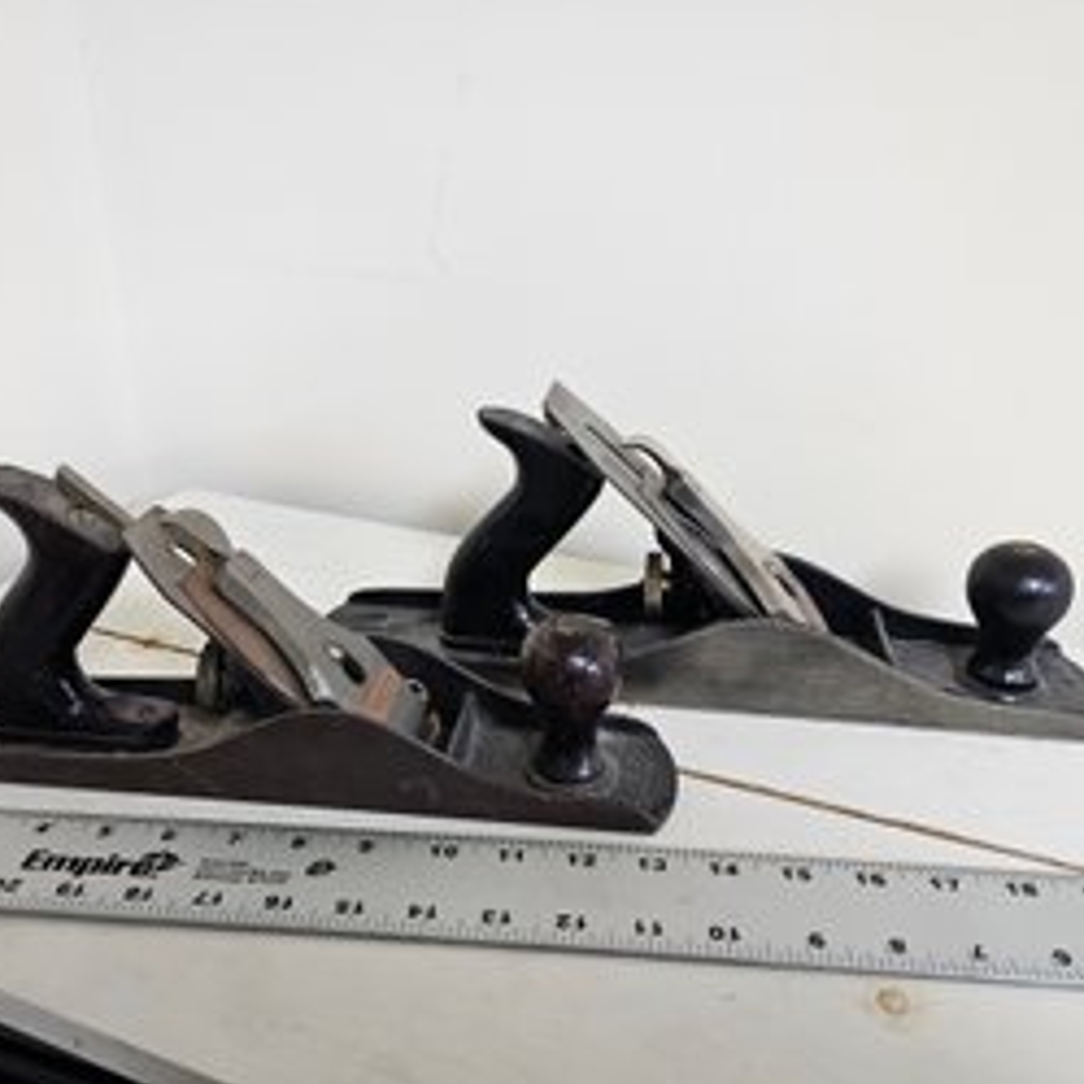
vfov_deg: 57.3
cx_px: 507
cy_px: 529
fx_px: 992
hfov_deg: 57.3
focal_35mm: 28
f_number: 1.7
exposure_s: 1/120
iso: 320
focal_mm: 6.3
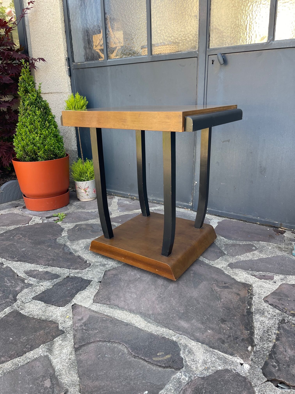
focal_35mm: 26
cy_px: 197
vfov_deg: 67.3
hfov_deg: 53.1
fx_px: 295
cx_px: 148
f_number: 1.6
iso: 32
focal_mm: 5.1
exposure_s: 1/160
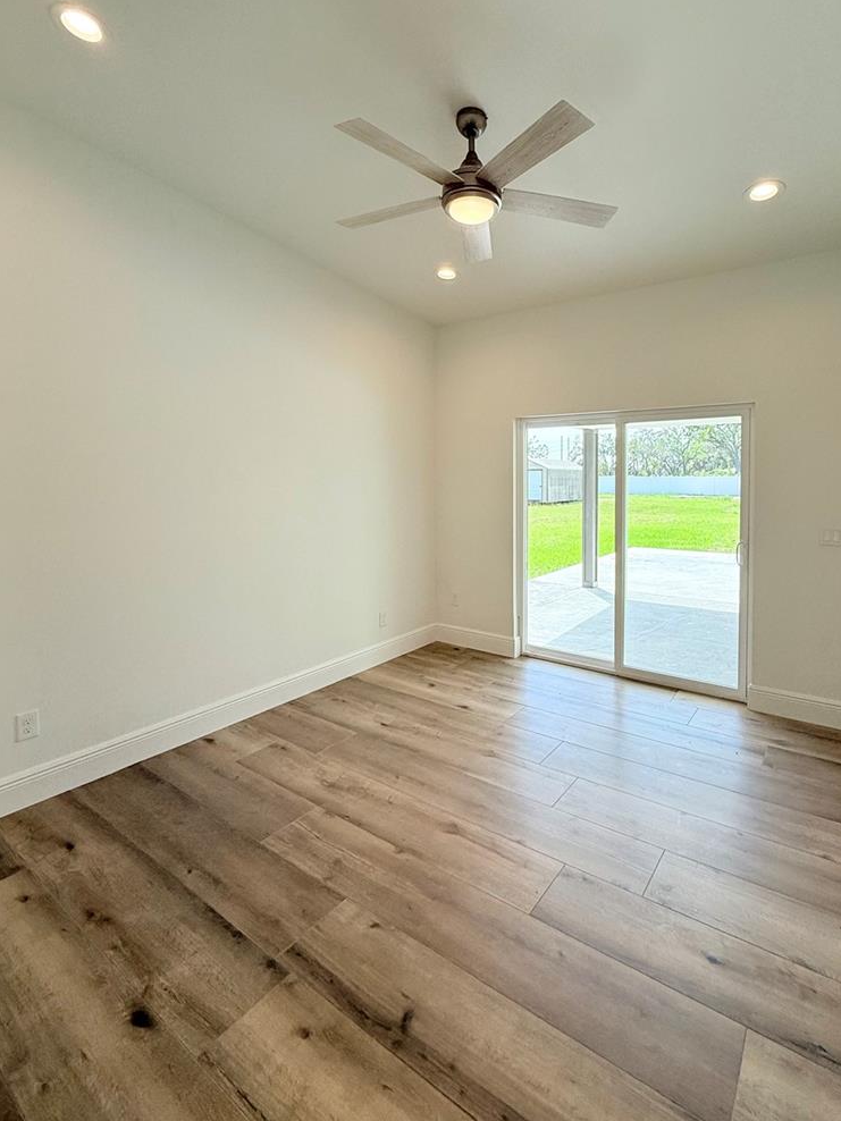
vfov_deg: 90.6
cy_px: 495
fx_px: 551
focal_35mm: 17
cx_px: 472
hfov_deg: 74.4
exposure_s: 1/319
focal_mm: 2.22
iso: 64
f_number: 2.2
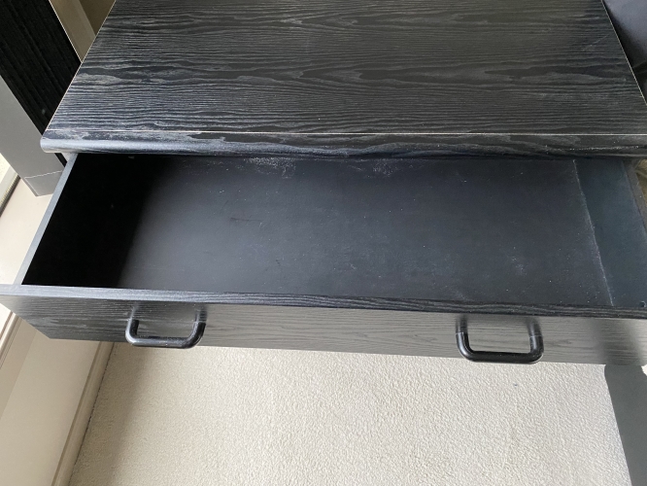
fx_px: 486
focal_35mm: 26
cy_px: 243
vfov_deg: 53.1
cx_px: 324
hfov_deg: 67.3
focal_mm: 4.25
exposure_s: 1/39
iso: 640
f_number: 1.8
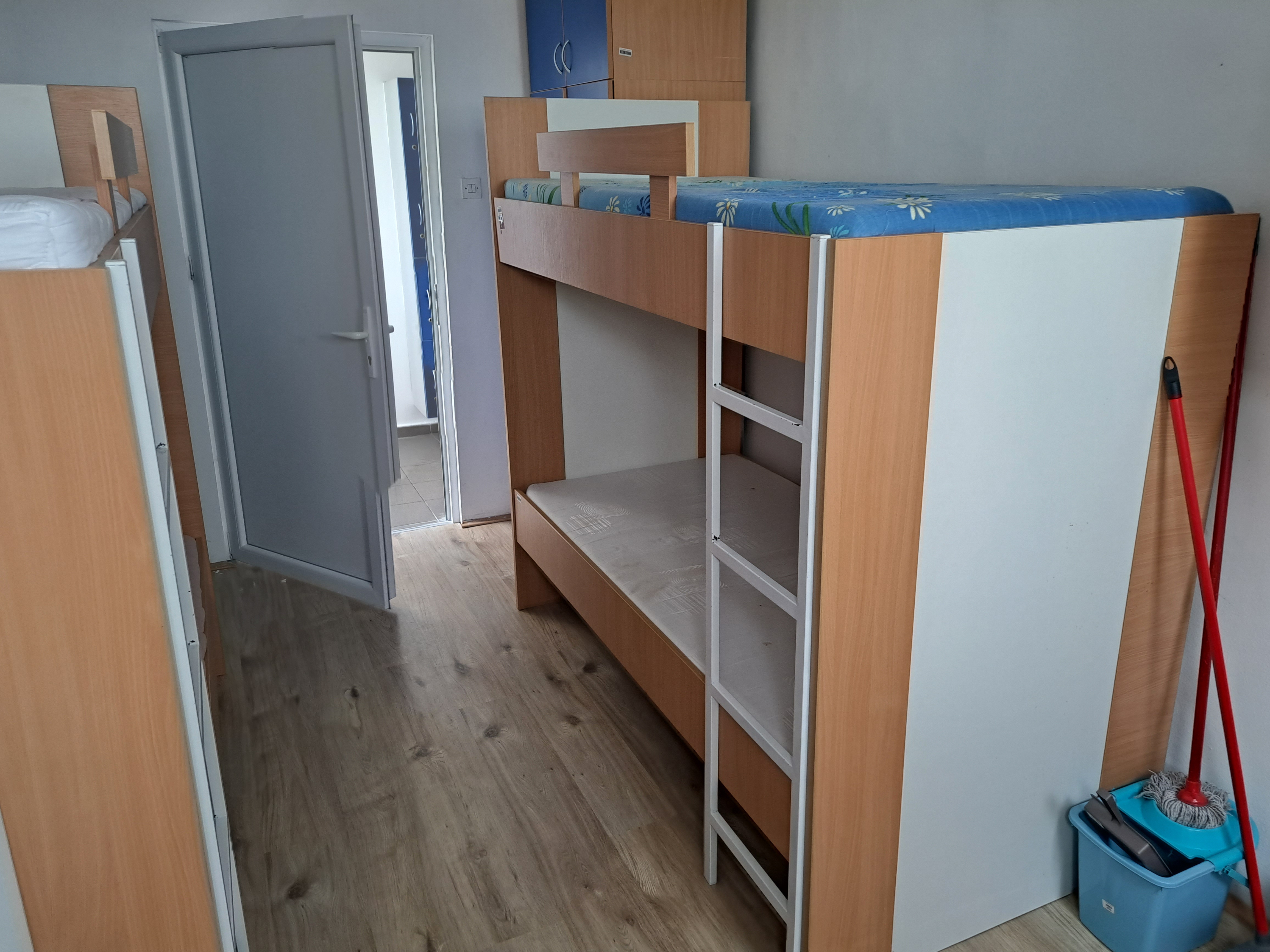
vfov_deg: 56.8
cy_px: 476
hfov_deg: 71.6
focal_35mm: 24
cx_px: 635
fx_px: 881
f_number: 1.8
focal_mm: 5.23
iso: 80
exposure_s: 1/50
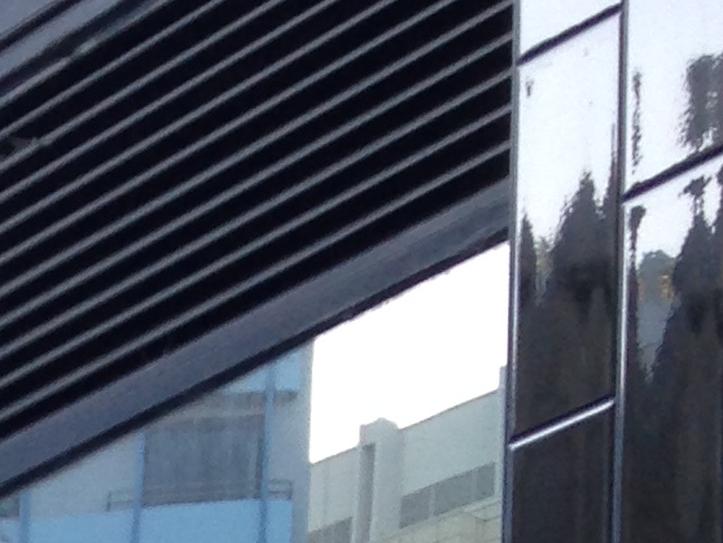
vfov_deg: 6.7
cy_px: 1816
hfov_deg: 9.5
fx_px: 4033
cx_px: -753
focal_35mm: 193
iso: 50
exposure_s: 1/40
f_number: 2.4
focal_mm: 4.12
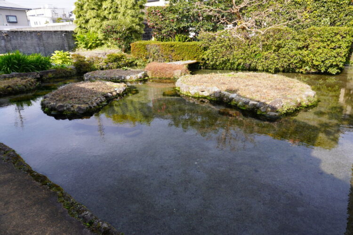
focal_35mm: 24
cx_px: 176
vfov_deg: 53.1
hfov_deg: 73.7
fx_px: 235
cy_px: 118
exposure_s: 1/100
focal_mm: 16
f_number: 6.3
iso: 100
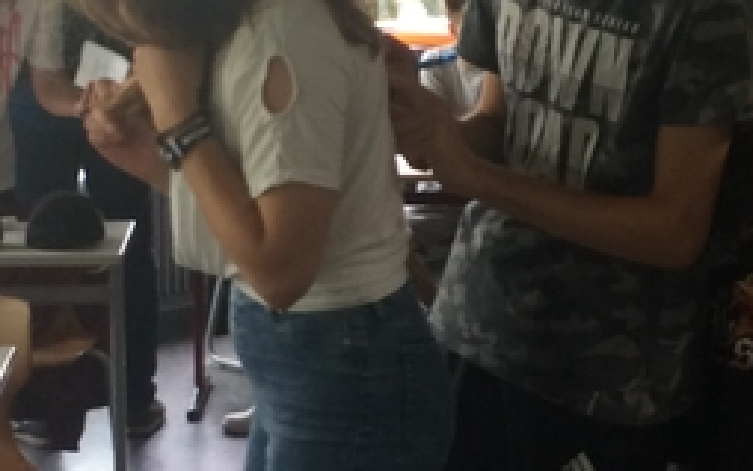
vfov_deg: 14.1
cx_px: 528
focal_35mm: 93
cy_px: 216
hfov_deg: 22.2
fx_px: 1909
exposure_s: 1/33
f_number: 2.2
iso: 50
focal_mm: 4.15
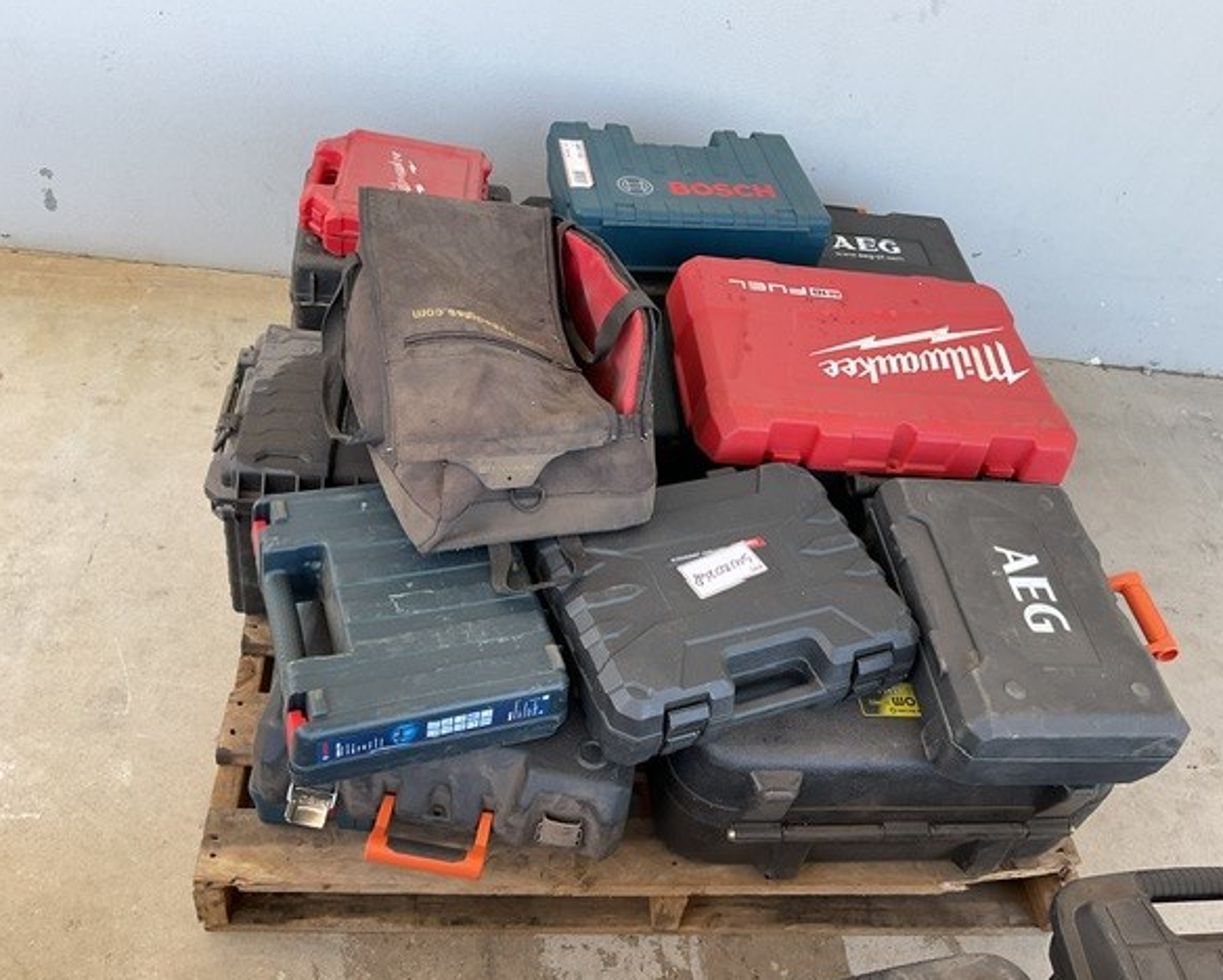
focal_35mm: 31
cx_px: 664
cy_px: 496
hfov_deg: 57.1
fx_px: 1123
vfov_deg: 47.2
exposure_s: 1/100
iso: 25
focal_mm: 3
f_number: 1.8
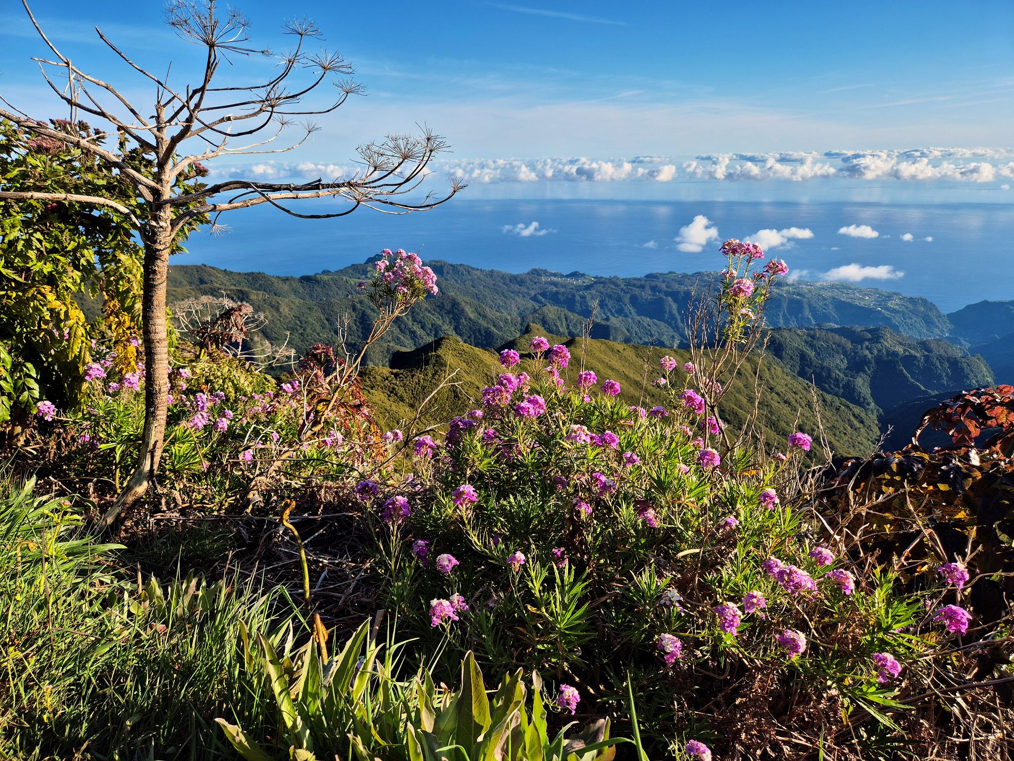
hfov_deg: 73.9
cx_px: 507
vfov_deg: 58.9
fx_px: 674
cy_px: 380
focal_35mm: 23
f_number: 1.8
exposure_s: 1/1472
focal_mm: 5.4
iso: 25
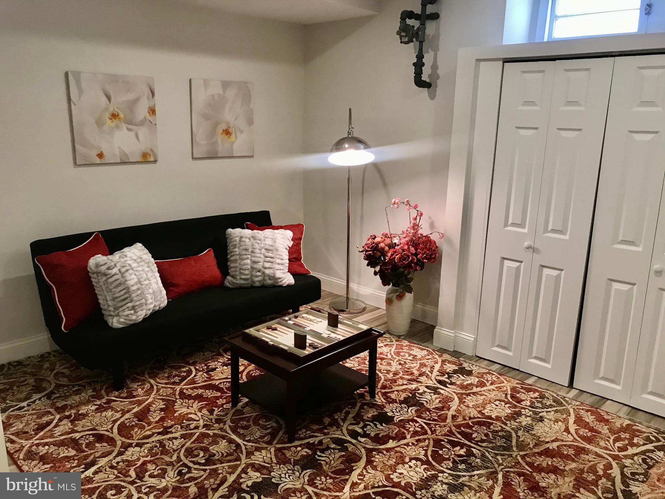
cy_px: 250
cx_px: 332
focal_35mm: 28
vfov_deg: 49.7
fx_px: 538
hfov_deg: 63.4
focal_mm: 3.99
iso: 50
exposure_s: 1/15
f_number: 1.8
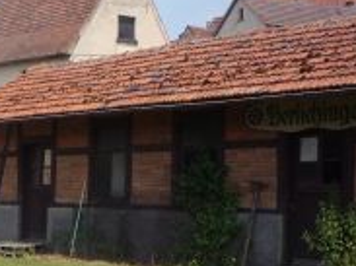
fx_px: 863
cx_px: -27
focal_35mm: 84
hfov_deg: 22.1
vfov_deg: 17.4
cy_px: 216
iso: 100
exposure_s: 1/400
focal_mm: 5.2
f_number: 5
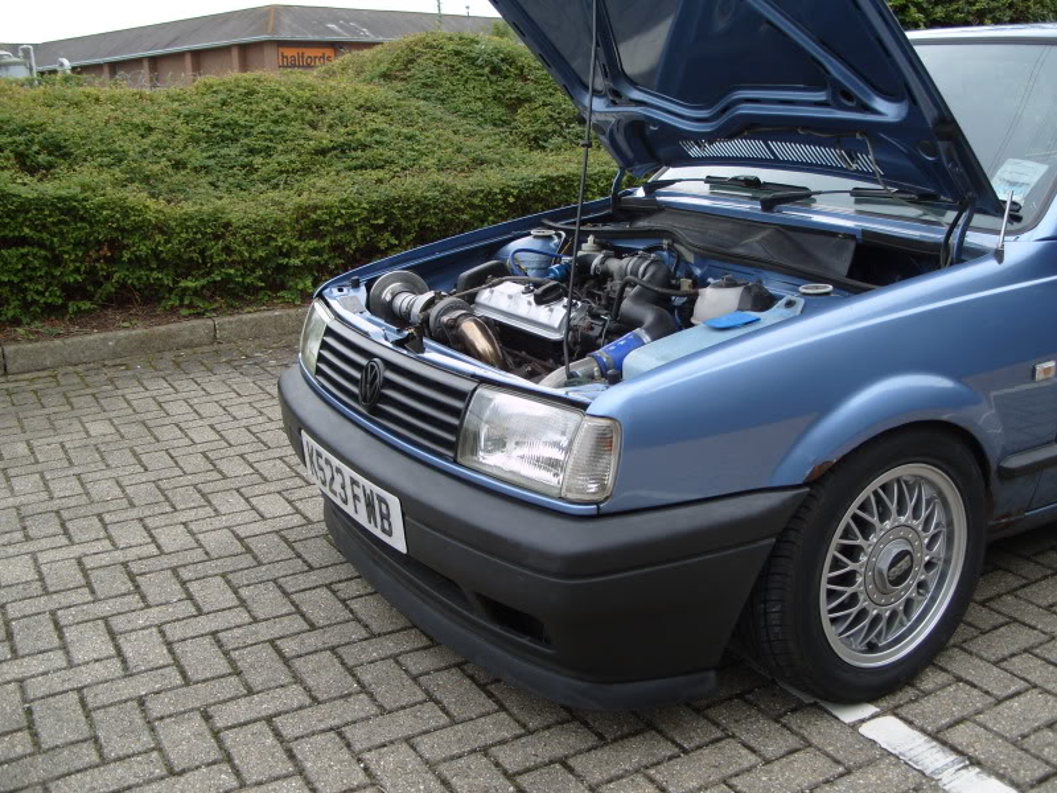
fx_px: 1069
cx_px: 528
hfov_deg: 52.6
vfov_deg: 40.7
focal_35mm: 35
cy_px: 396
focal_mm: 7.8
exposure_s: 1/45
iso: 80
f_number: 2.8
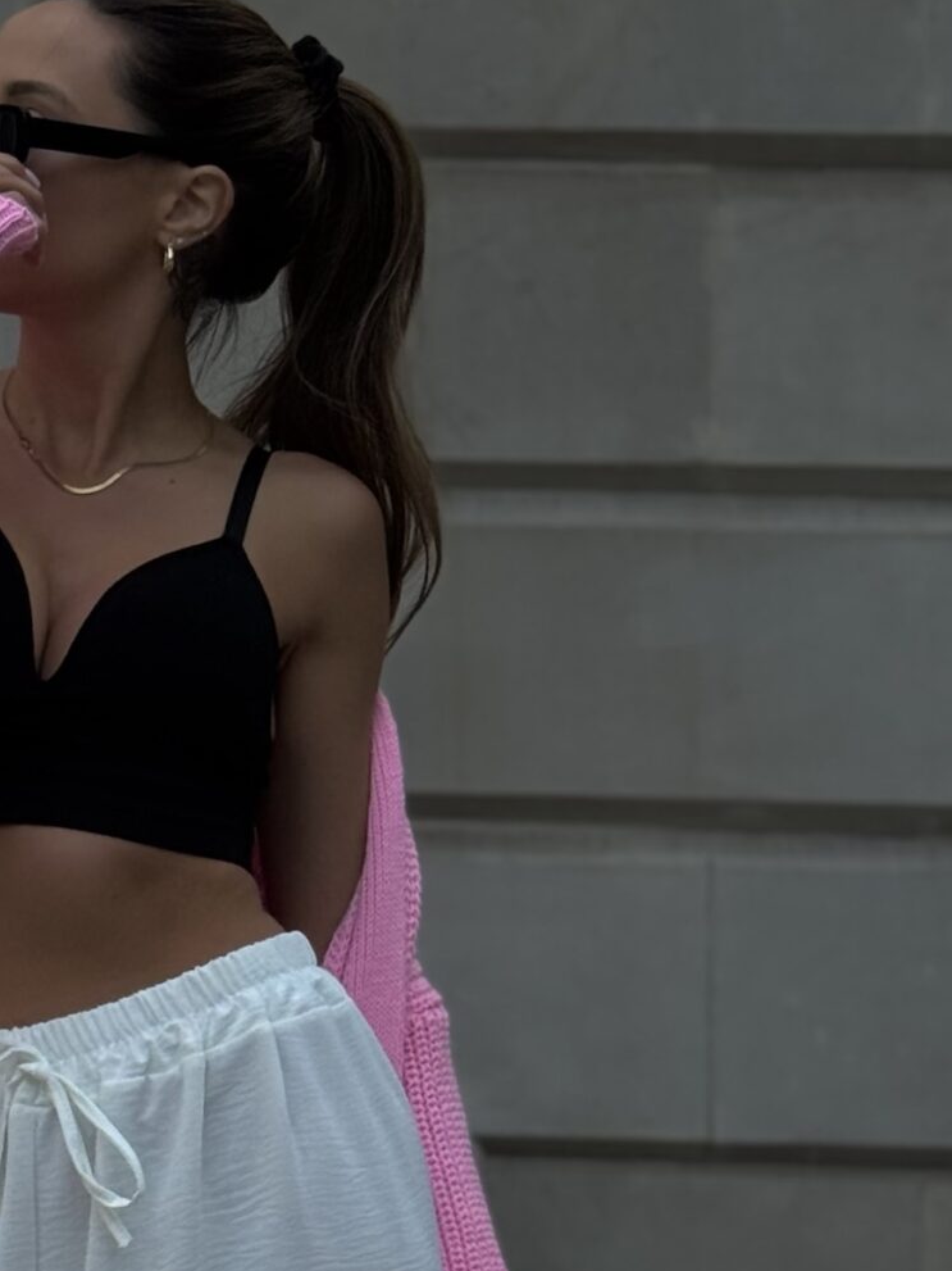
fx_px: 4548
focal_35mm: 124
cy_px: 1515
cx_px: -42
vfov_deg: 15.3
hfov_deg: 11.8
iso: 64
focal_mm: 6.76
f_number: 1.78
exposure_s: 1/294
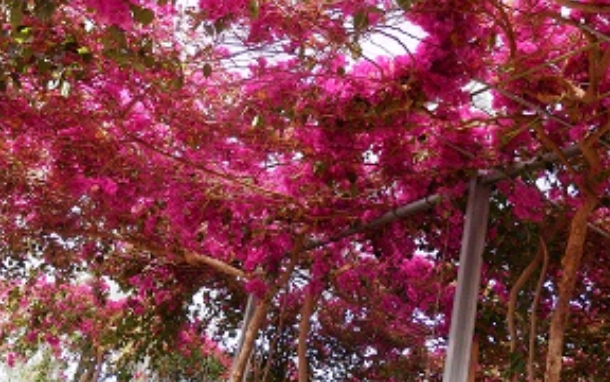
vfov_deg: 28.0
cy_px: 177
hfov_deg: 43.4
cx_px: 347
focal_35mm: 46
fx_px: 765
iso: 80
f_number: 3
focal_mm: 4.5
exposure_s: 1/160
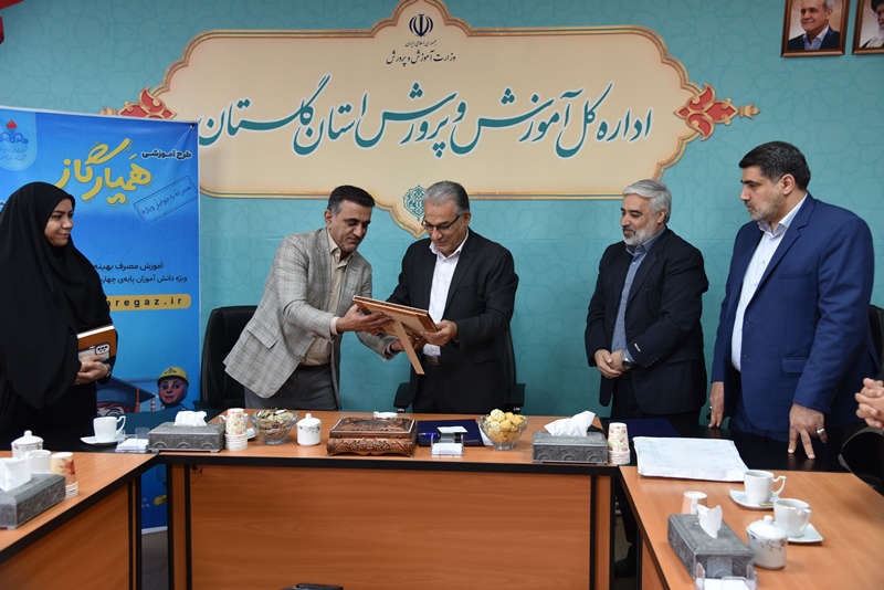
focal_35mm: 35
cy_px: 295
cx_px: 442
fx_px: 860
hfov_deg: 54.4
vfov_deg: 37.9
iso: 450
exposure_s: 1/60
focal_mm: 35
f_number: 4
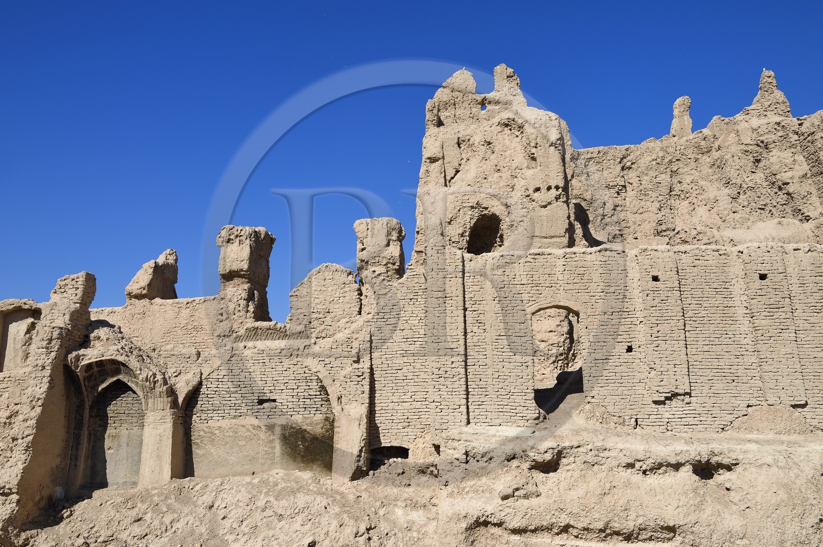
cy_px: 274
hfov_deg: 58.8
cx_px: 412
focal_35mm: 32
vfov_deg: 41.0
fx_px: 731
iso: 200
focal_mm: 32
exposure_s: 1/320
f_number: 13
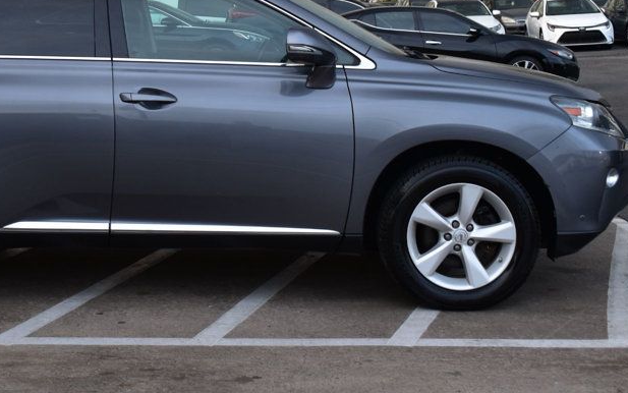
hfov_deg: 28.4
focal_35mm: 71
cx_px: 135
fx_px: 1215
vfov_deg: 18.2
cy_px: 89
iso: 400
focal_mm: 28
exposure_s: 1/25
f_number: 7.1
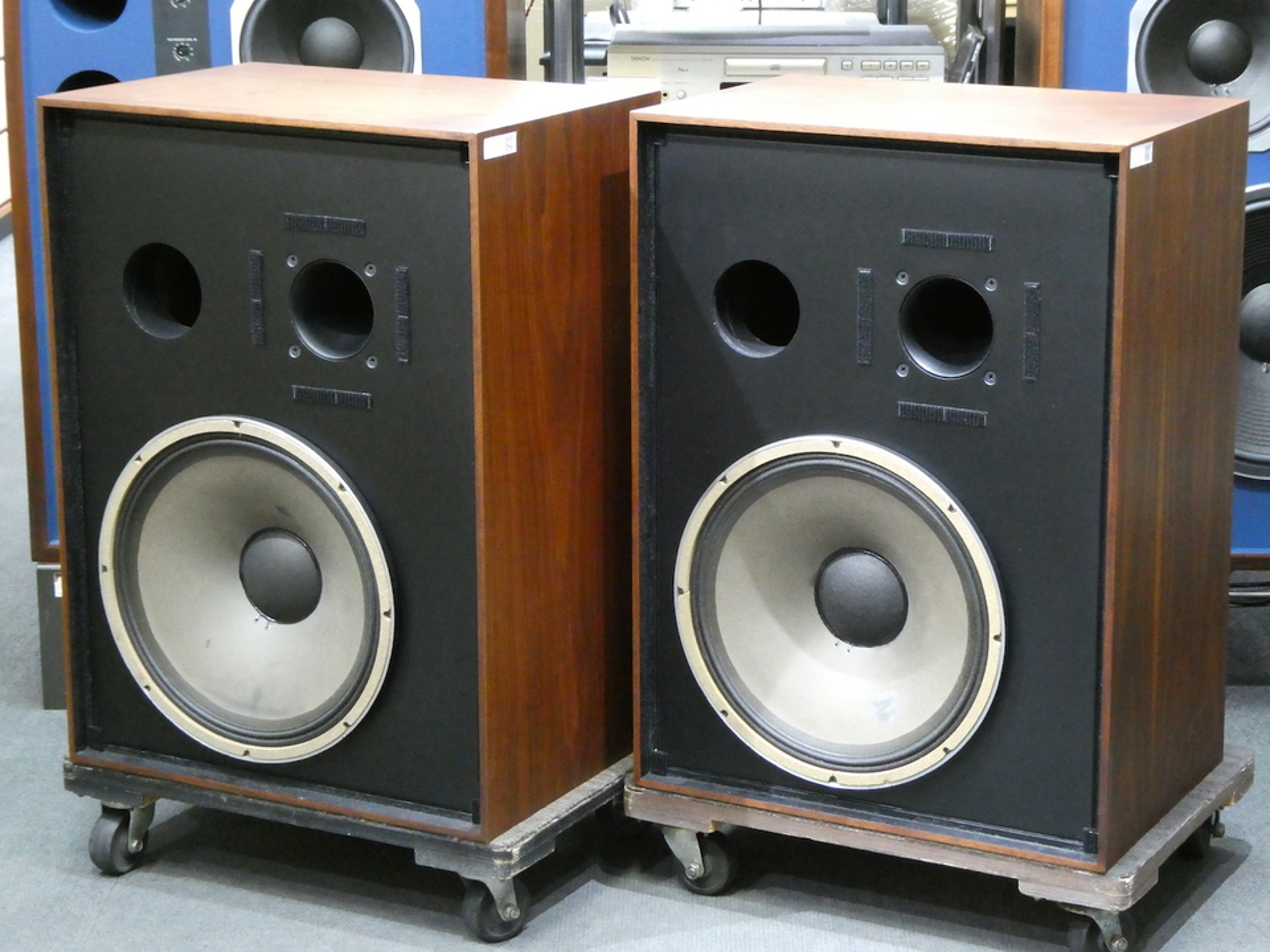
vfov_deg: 18.7
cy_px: 476
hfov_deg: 24.7
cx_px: 635
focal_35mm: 79
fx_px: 2898
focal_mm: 14.1
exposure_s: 1/8
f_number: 5.6
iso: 1600
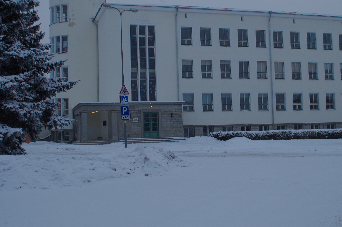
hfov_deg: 35.7
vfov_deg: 24.1
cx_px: 185
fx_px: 531
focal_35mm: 56
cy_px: 105
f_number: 11
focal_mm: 24
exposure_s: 1/100
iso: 250
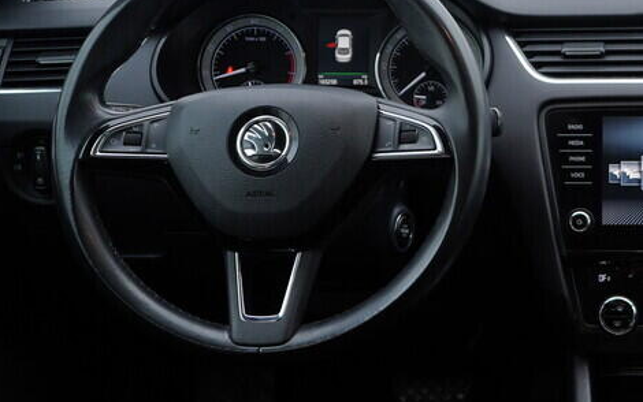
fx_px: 1402
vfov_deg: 16.2
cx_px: 670
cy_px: 90
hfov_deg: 24.4
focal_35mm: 80
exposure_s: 1/50
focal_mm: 24
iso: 125
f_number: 3.2
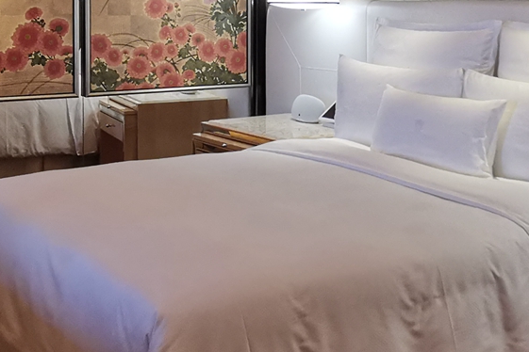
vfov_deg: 20.9
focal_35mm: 63
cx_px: 367
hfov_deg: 31.6
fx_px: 926
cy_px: 9
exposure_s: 1/100
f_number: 2.2
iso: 160
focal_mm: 2.26
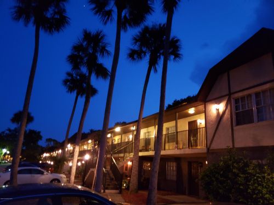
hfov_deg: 67.3
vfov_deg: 53.1
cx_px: 137
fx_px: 206
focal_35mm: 26
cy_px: 102
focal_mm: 4.3
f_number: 1.5
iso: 800
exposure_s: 1/10
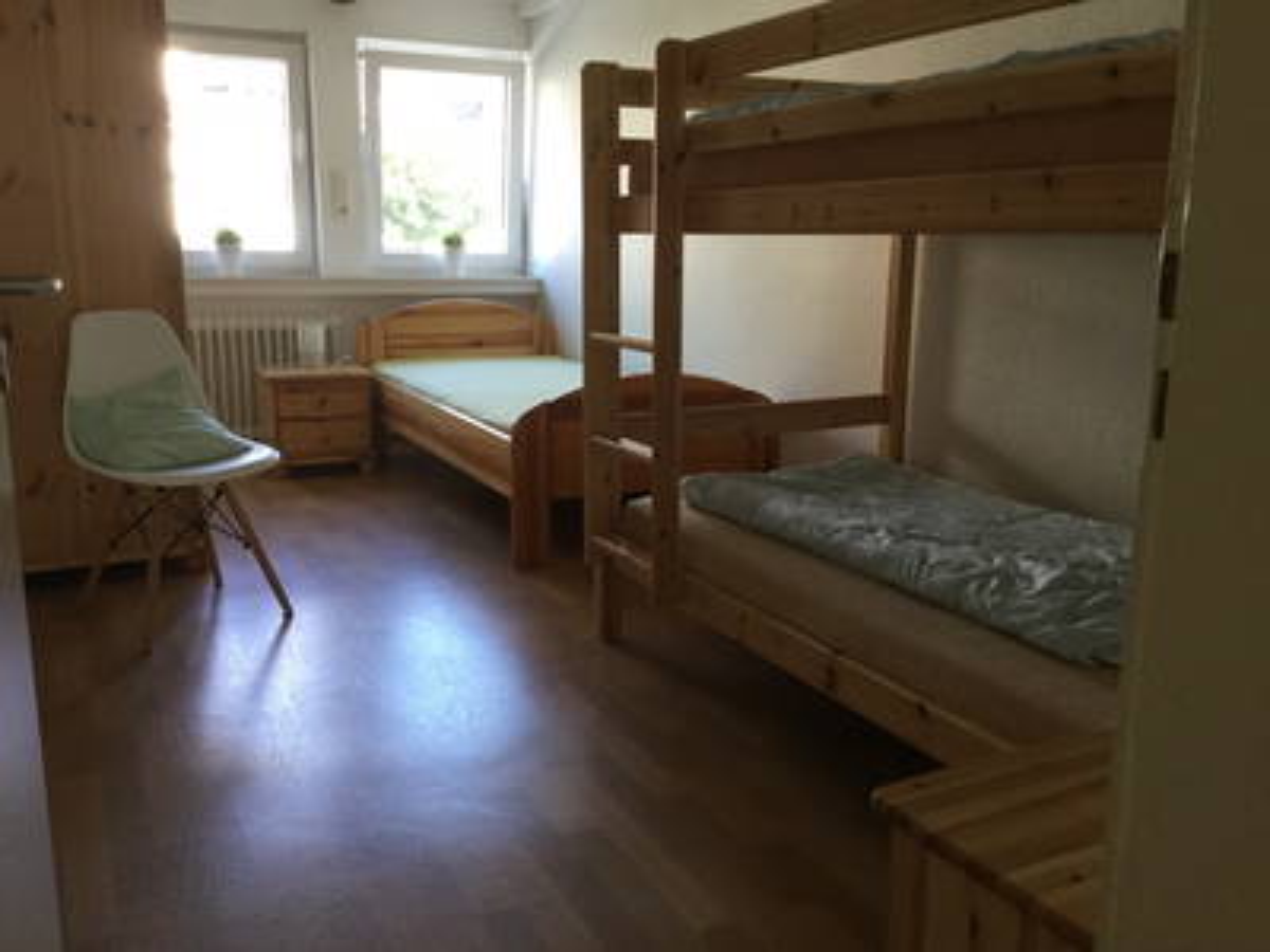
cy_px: 476
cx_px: 635
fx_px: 1137
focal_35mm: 31
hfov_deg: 58.4
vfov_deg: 45.4
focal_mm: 3.3
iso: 50
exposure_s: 1/33
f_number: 2.4
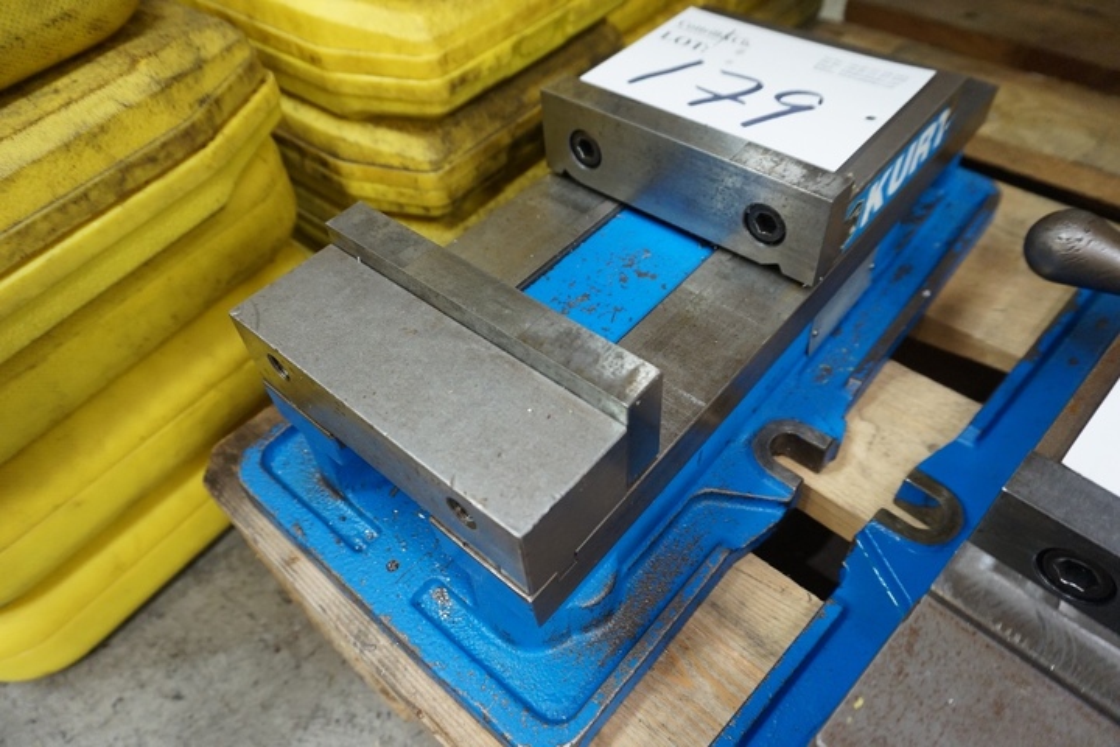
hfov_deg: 73.7
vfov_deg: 53.1
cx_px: 560
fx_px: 747
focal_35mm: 24
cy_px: 374
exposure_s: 1/60
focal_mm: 16
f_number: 4
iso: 1250
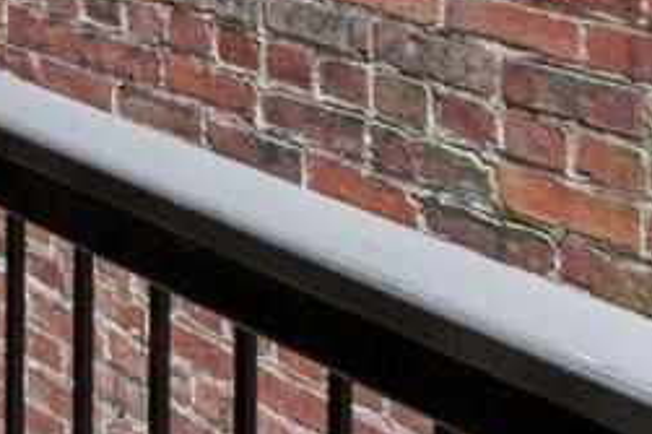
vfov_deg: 13.9
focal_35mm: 86
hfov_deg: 22.8
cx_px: 8
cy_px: -372
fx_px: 1556
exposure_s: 1/4
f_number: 10
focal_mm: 10
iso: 200
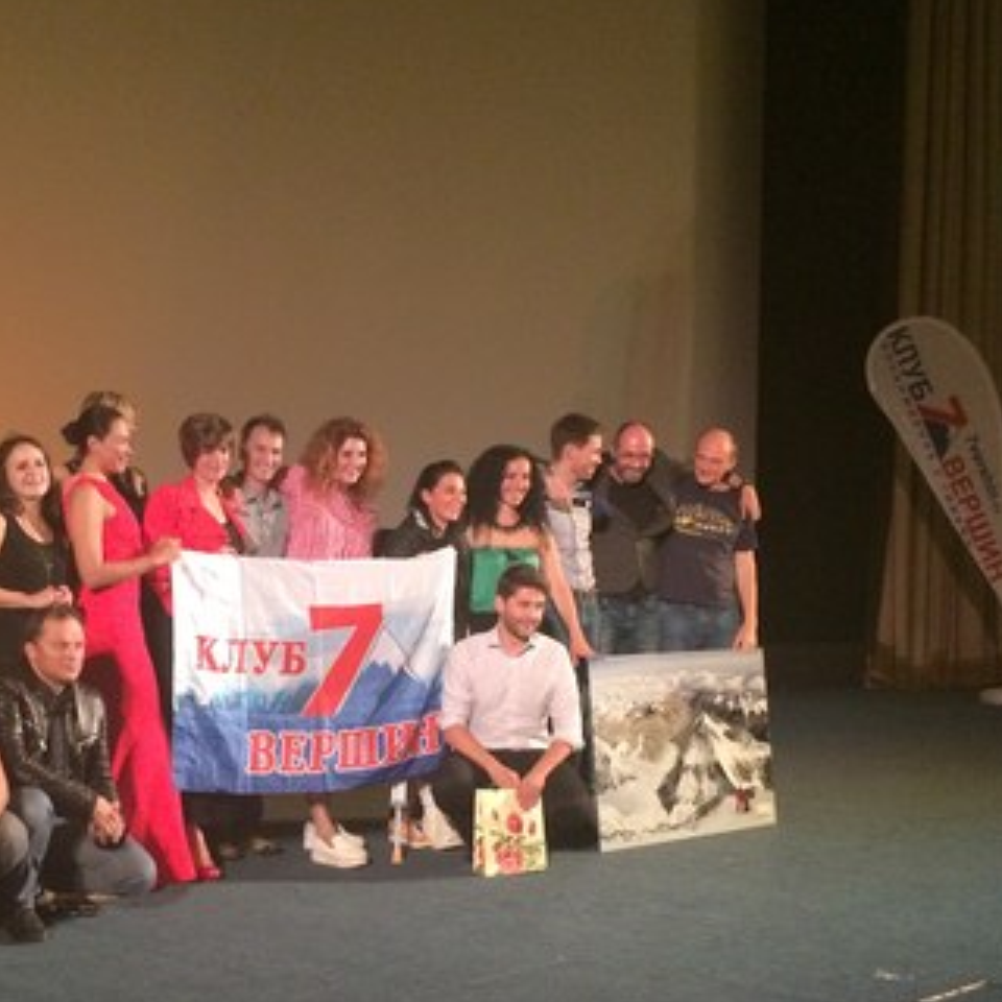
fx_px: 1572
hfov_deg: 34.8
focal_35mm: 48
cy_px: 670
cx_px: 282
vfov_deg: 35.0
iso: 320
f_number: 2.2
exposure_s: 1/25
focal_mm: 4.15
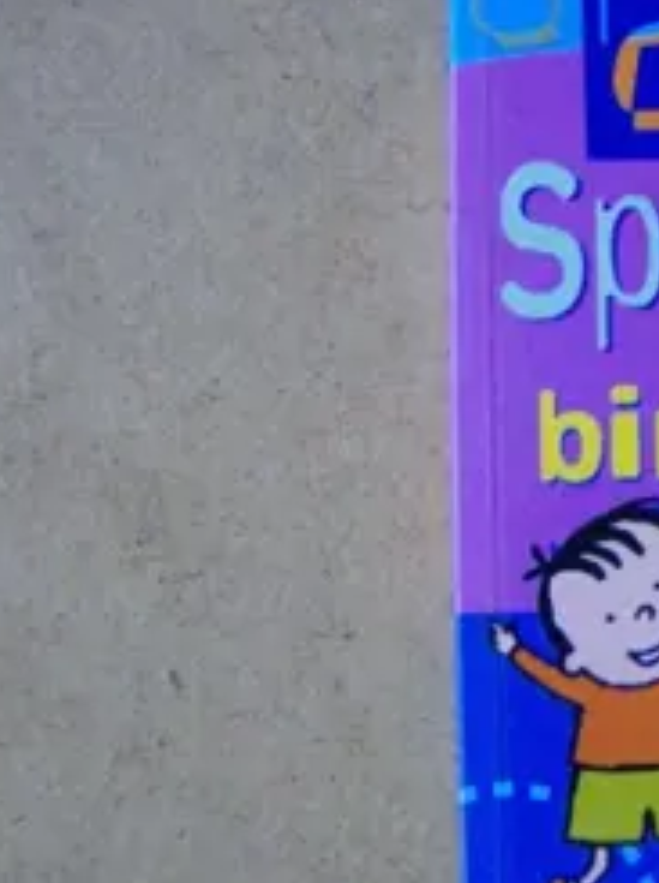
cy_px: 469
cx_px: 812
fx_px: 1781
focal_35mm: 70
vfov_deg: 27.8
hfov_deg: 19.6
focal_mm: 6
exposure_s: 1/26.8
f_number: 2.8
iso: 200
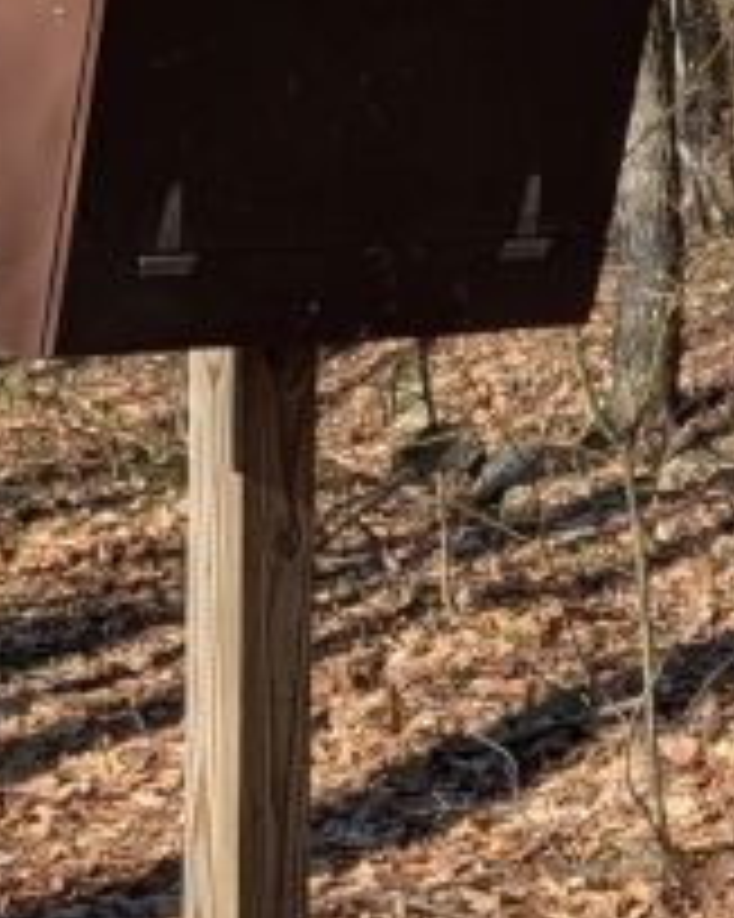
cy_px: 572
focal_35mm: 147
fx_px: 3995
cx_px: 1153
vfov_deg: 13.1
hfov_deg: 10.1
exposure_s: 1/1495
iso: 33
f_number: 1.7
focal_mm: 4.53
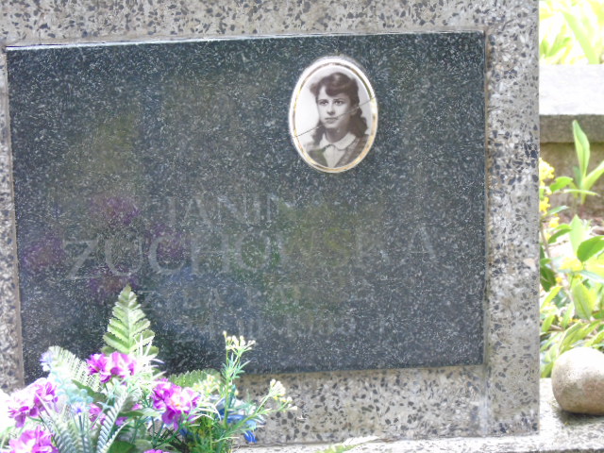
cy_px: 226
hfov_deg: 13.9
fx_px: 2478
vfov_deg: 10.4
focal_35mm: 142
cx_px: 302
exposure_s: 1/80
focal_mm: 25
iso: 400
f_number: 4.7
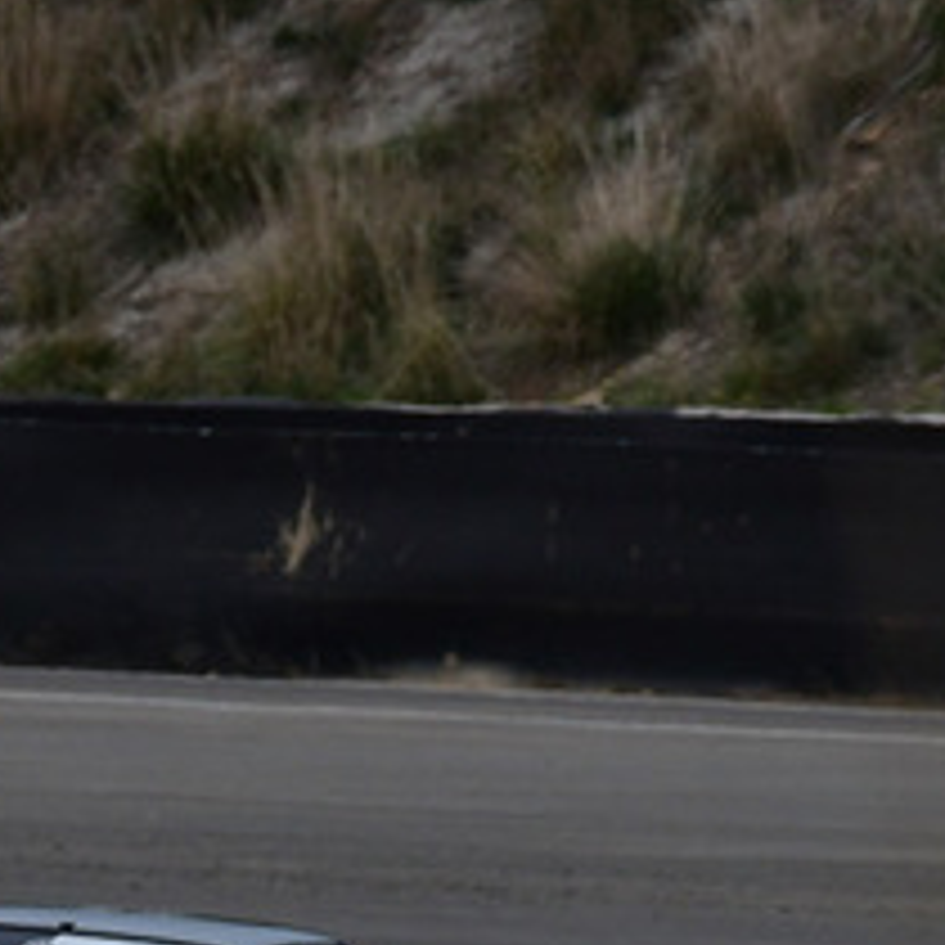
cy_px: 846
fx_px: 74929
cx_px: 76
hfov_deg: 0.7
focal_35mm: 2426
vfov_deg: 0.7
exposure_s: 1/640
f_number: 11
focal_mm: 500
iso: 640
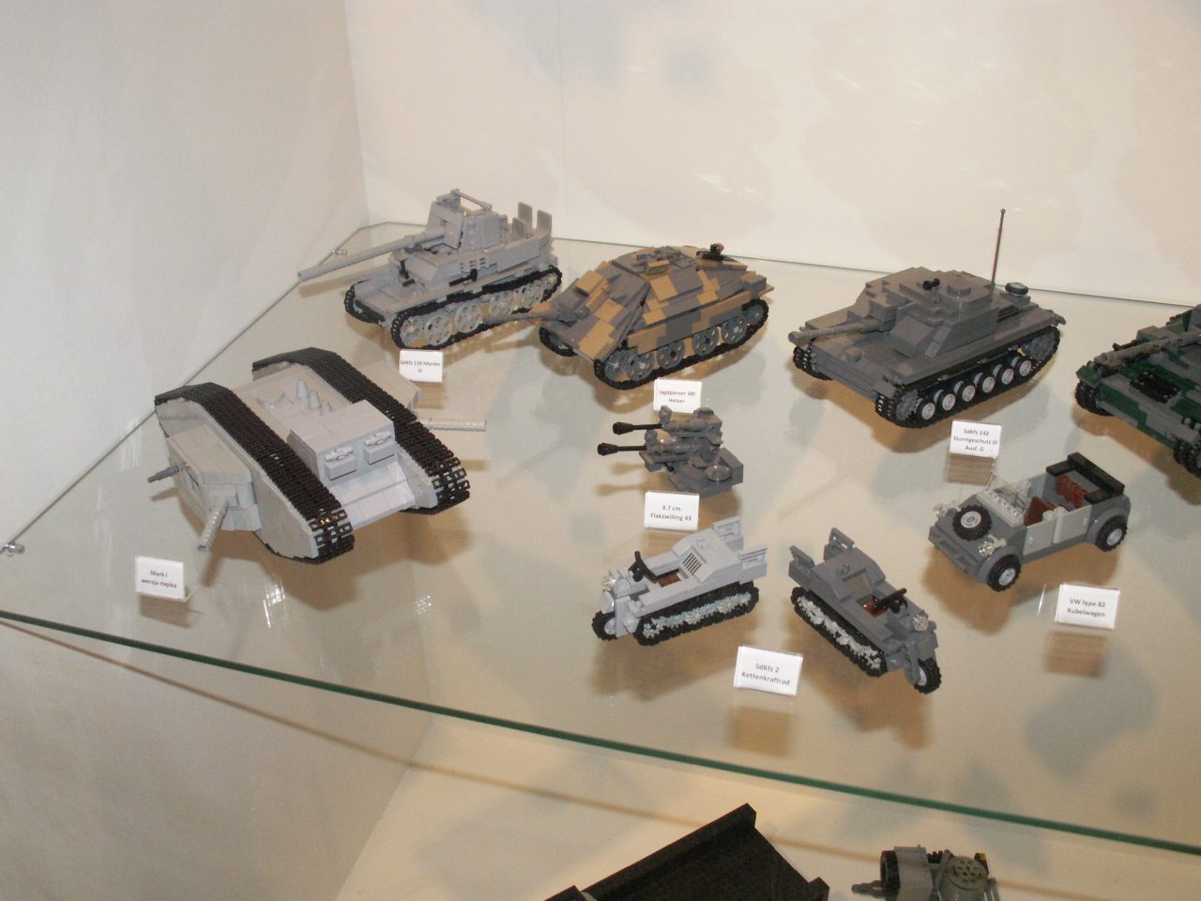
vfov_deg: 40.7
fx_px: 1214
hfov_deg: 52.6
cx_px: 600
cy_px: 450
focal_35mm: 35
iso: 160
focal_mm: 5.86
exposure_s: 1/60
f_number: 2.8
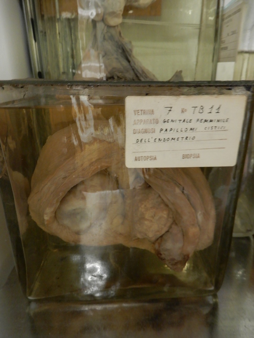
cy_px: 169
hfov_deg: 56.8
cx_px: 127
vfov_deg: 71.6
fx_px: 235
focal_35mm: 24
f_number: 3.4
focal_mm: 4.3
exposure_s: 1/10
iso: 400
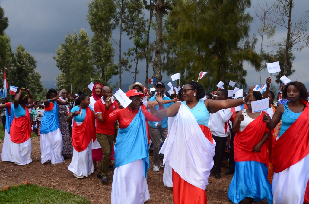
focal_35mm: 36
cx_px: 154
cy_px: 102
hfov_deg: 53.2
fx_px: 308
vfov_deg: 36.7
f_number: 9
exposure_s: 1/250
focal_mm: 24
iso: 500
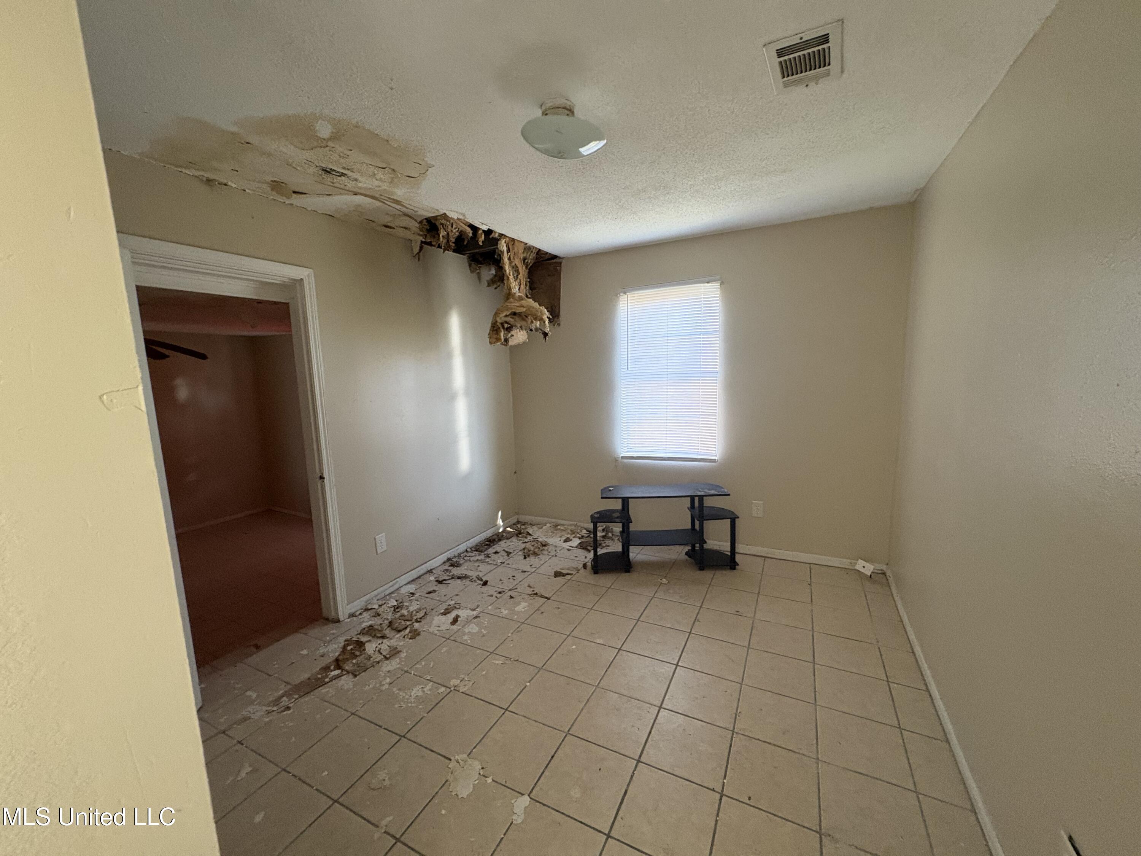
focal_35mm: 14
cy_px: 428
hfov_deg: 102.1
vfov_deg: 85.7
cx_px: 570
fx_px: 461
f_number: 2.2
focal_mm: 2.22
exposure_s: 1/60
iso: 500
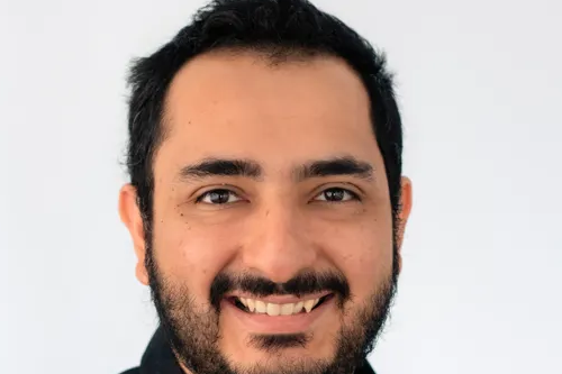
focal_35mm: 153
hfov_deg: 13.4
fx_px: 2388
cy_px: 317
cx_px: 226
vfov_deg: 8.9
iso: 1000
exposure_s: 1/160
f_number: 3.2
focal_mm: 85
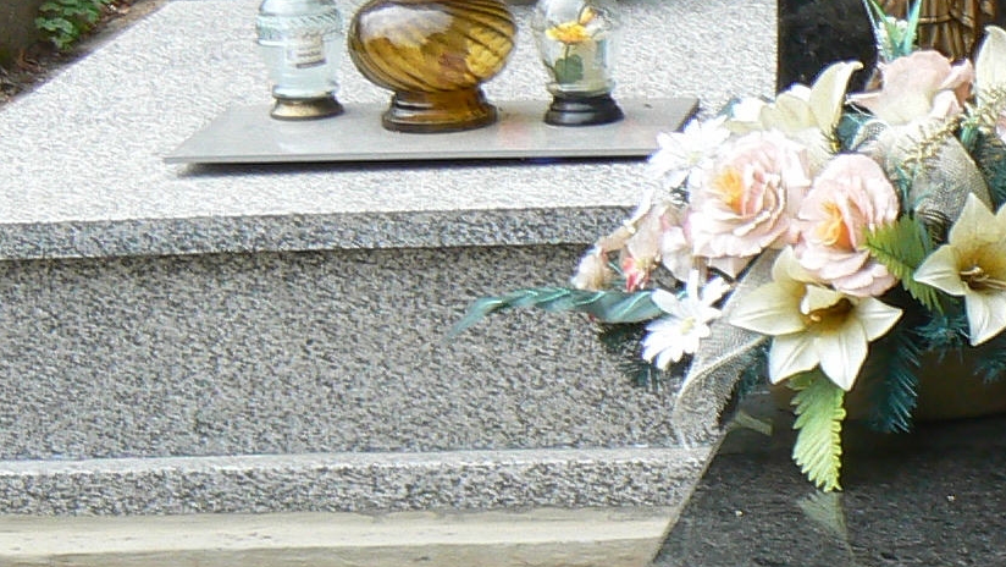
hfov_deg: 15.5
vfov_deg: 9.0
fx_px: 3575
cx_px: 1181
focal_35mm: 134
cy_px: 649
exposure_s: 1/160
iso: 80
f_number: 5.6
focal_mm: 6
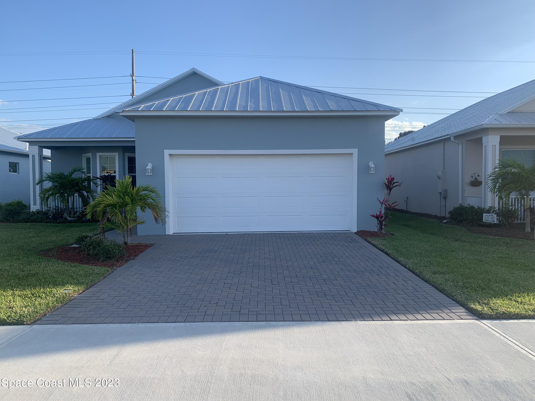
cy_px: 200
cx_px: 268
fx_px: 402
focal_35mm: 26
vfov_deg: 53.1
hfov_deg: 67.3
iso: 25
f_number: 1.8
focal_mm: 4.25
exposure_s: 1/1111
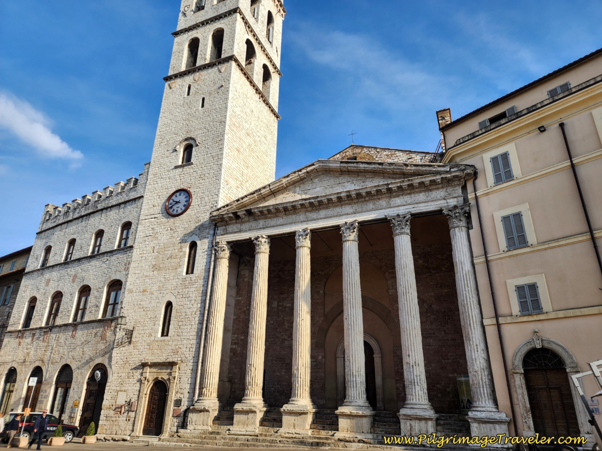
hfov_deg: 73.9
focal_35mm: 23
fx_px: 400
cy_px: 226
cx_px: 301
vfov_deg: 58.9
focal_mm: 6.4
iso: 12
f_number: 1.8
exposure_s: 1/619
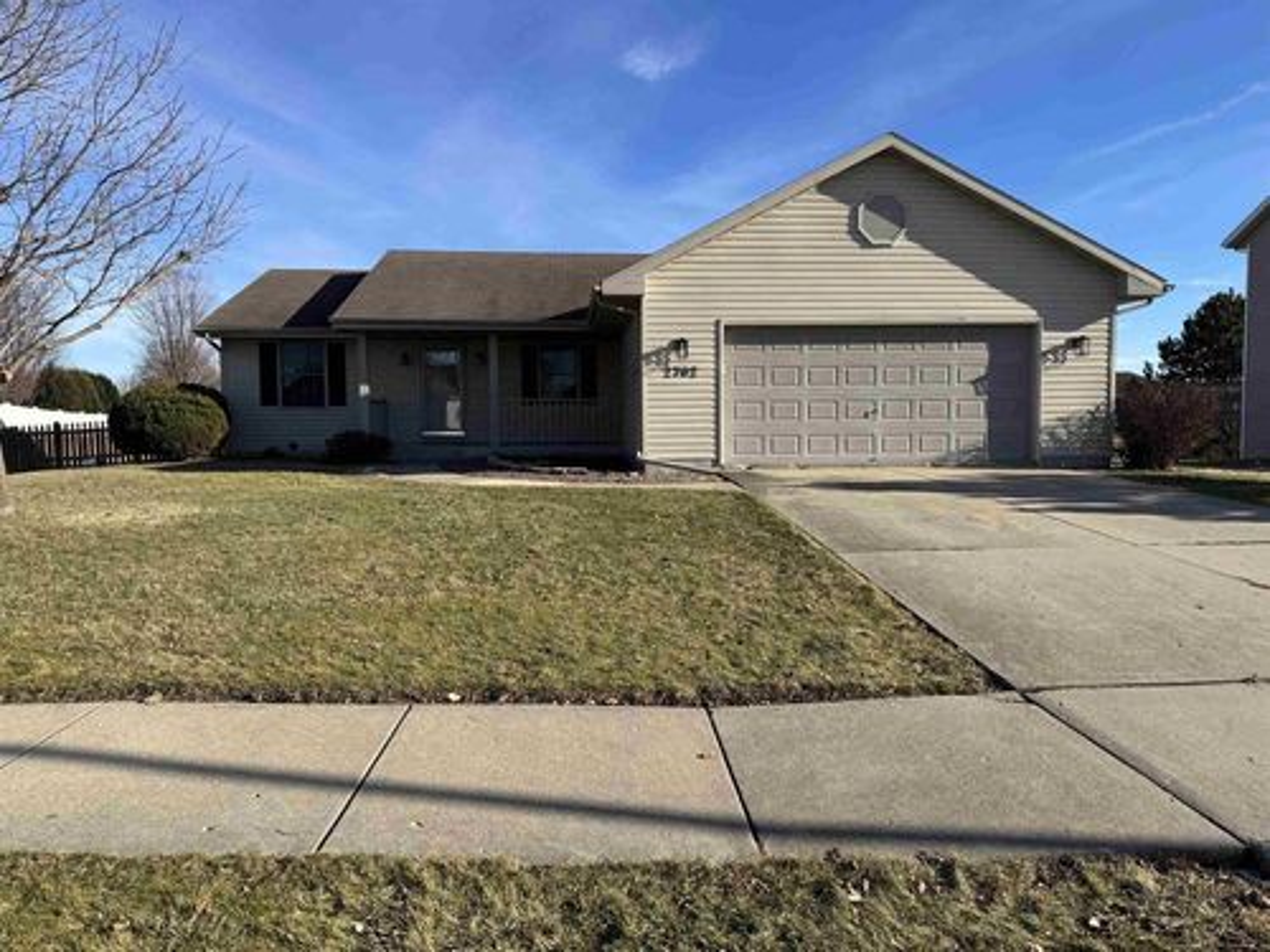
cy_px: 476
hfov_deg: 71.6
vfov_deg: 56.8
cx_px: 635
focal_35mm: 24
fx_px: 881
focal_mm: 6.76
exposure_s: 1/4049
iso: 80
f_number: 1.78
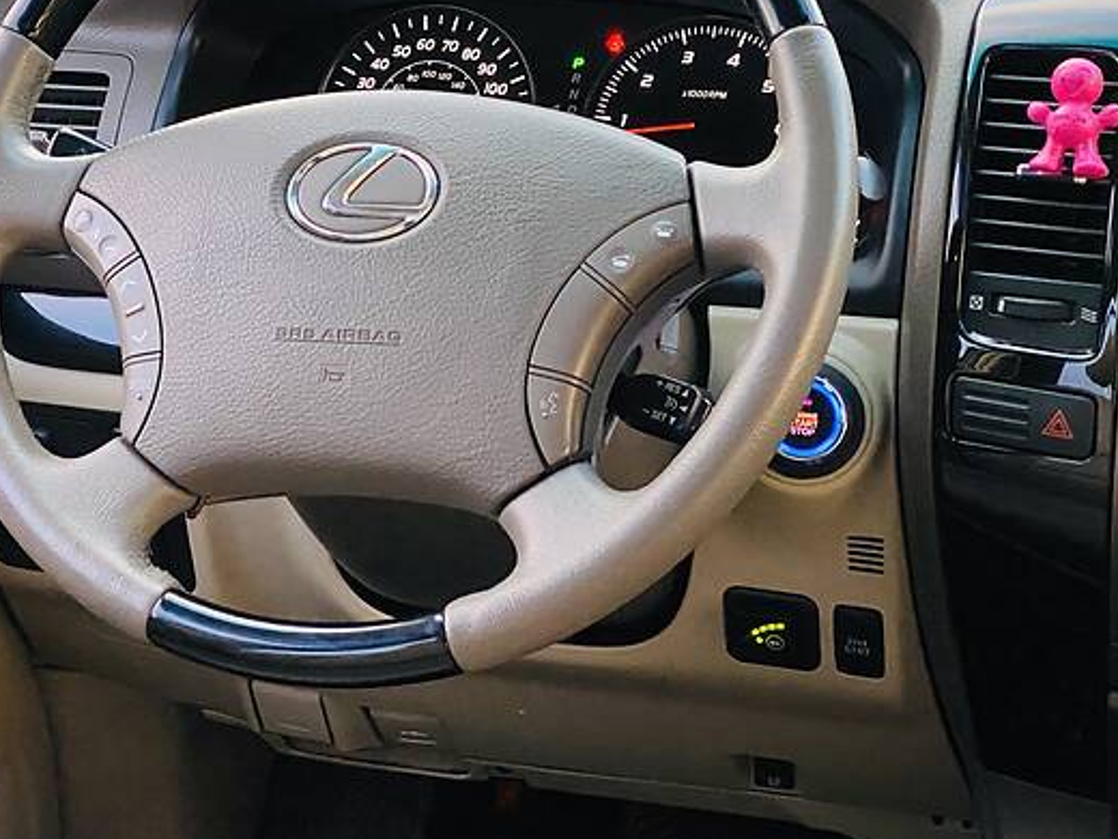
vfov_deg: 18.4
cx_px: 385
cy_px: 275
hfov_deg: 24.3
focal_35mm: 80
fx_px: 2584
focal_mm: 6
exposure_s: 1/60
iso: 250
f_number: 2
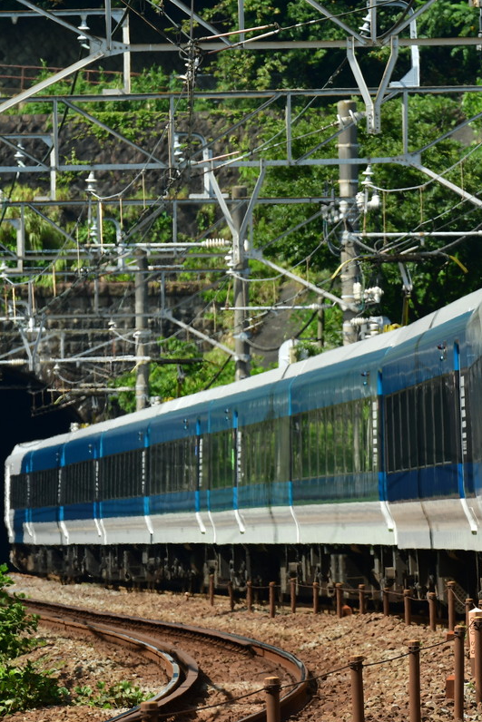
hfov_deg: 3.0
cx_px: 486
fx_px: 9073
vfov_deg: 4.6
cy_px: 361
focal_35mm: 452
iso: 125
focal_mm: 200
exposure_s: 1/250
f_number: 10
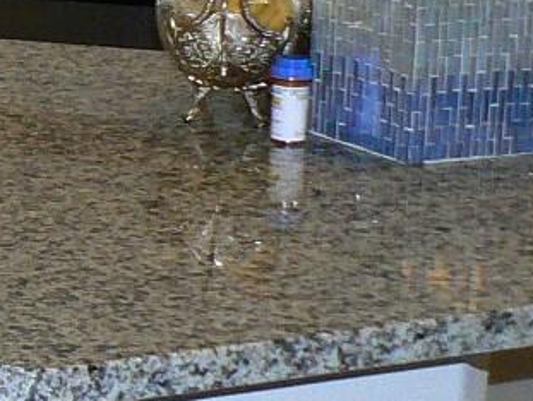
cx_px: -826
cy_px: -134
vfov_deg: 7.9
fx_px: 2852
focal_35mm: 185
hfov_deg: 9.3
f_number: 3.6
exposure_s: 1/30
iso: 200
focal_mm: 6
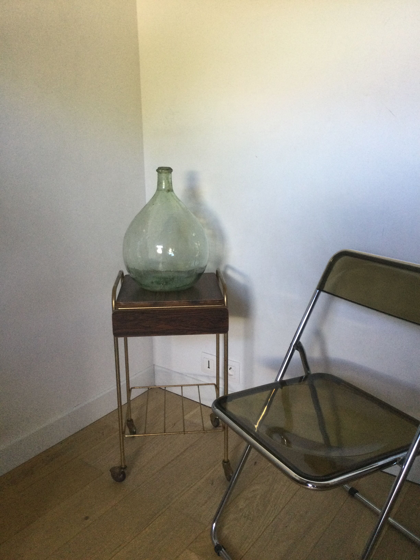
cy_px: 280
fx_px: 502
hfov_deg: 45.4
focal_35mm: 31
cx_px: 210
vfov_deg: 58.4
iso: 125
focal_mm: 3.3
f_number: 2.4
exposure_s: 1/33
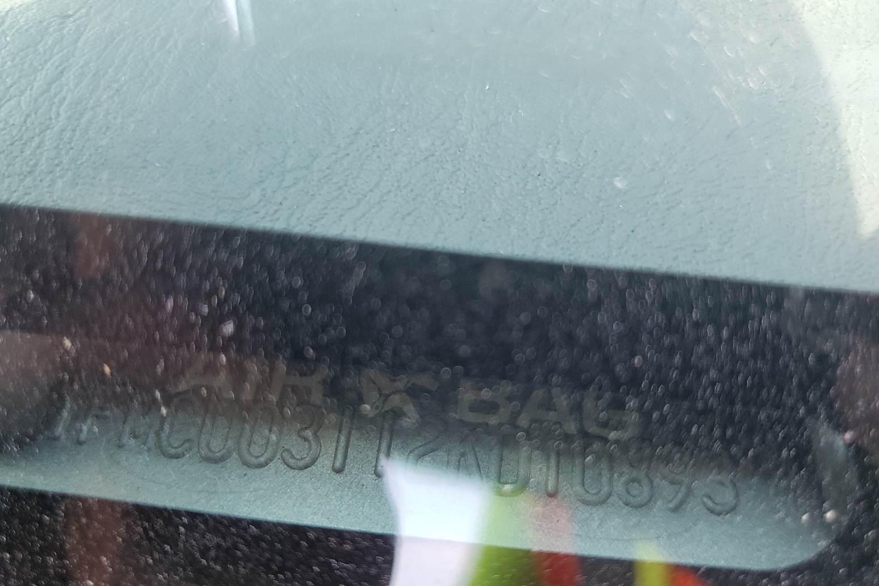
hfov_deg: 65.5
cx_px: 454
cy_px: 327
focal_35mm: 28
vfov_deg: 46.3
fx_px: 684
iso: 74
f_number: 1.5
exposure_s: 1/120
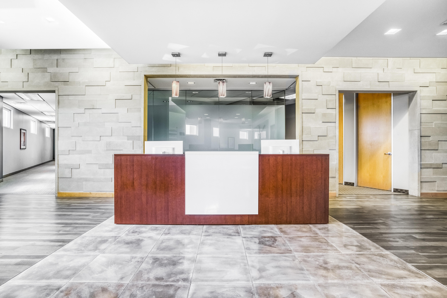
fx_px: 211
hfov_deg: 93.3
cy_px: 149
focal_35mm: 17
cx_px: 224
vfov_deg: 70.4
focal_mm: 17
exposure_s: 1/15
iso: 320
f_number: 10
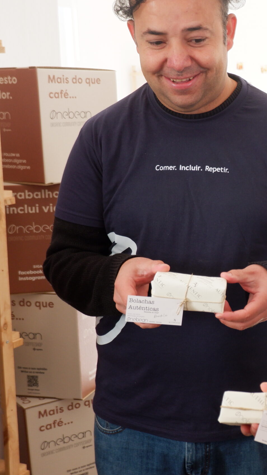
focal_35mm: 65
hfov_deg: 17.7
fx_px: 818
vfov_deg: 32.4
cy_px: 238
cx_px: 318
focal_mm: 27.1
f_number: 4.4
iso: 640
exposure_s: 1/58
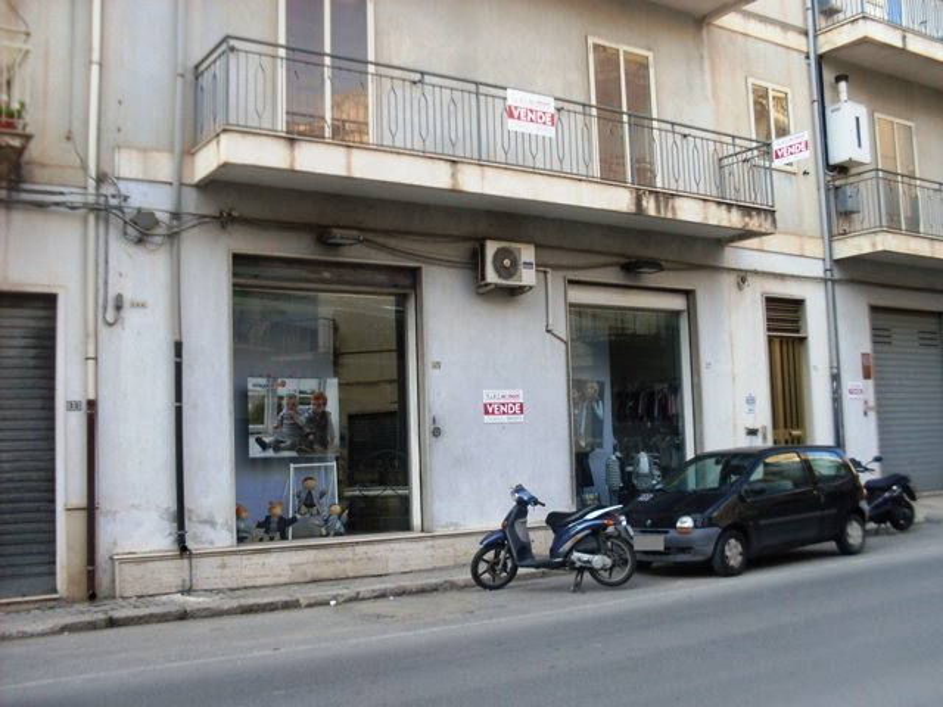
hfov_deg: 49.0
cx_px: 472
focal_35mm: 38
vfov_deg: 37.7
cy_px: 354
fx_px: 1035
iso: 80
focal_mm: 6.3
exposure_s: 1/125
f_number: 2.8
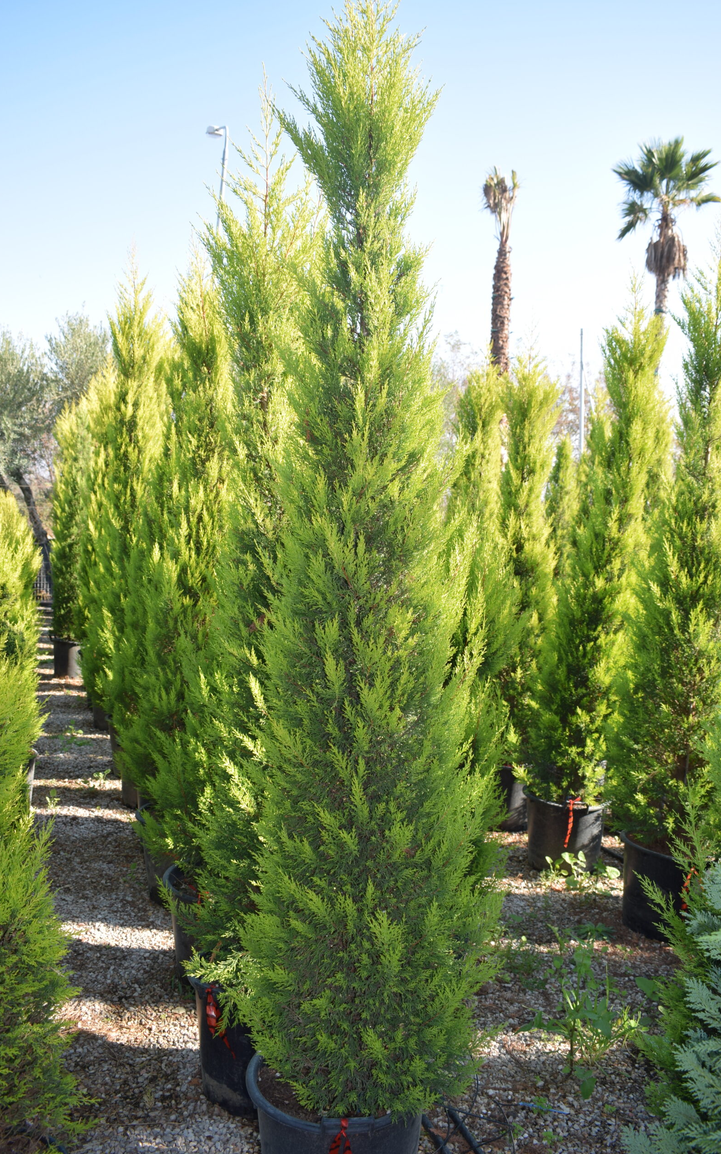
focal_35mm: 31
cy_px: 580
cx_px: 377
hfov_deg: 40.6
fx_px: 975
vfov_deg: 61.2
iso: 100
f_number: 5.6
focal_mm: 20
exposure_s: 1/125
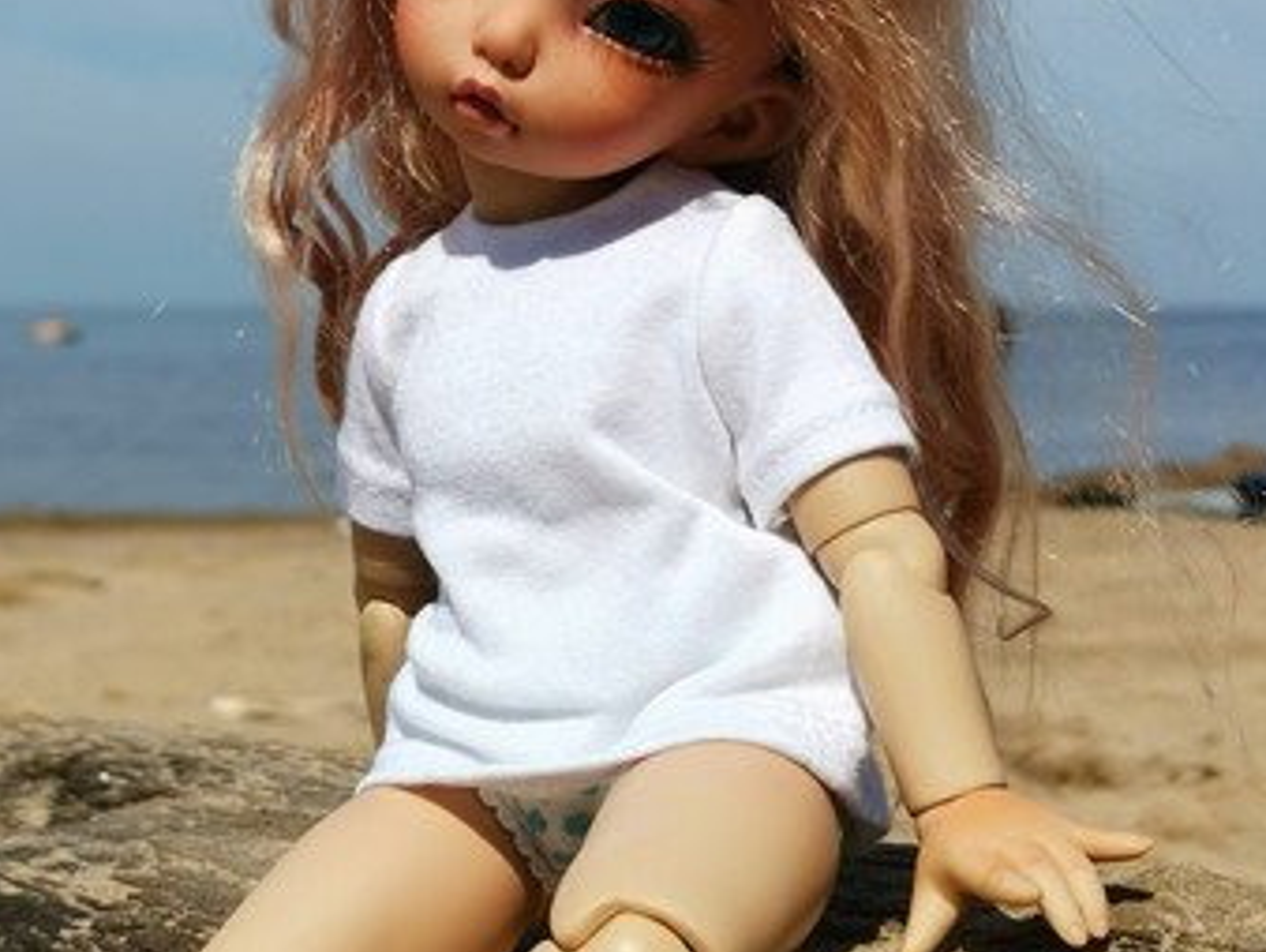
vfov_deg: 18.9
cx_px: 393
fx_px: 2855
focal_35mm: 78
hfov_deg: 24.8
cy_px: 502
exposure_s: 1/2778
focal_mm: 4.75
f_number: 1.8
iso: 50
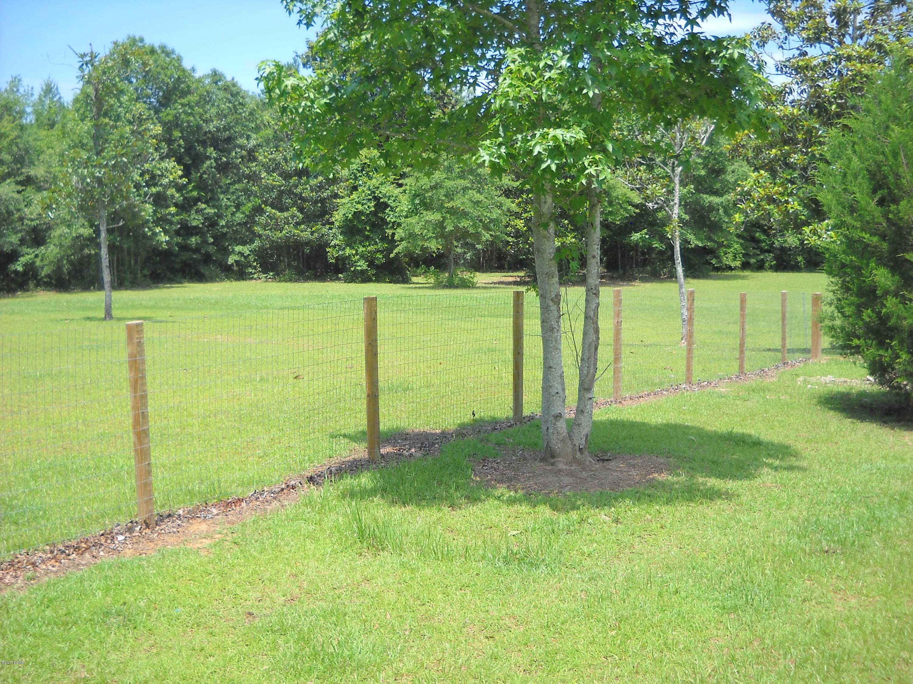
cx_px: 456
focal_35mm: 41
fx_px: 1081
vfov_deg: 35.1
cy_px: 342
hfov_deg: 45.8
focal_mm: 6.72
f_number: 5.5
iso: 64
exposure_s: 1/135
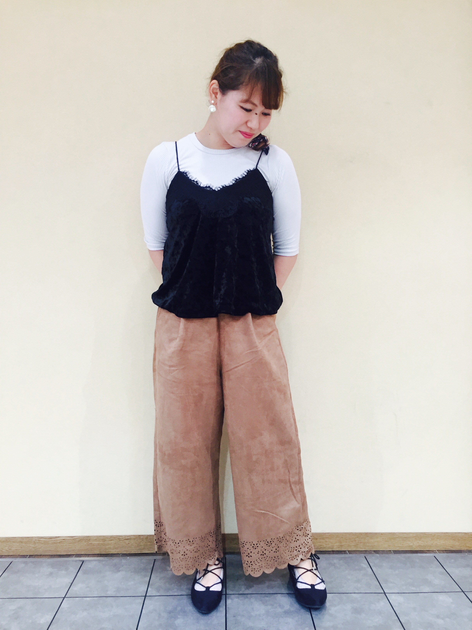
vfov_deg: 61.7
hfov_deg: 48.2
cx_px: 236
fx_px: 527
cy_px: 315
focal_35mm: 29
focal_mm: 4.15
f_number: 2.2
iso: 100
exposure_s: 1/30
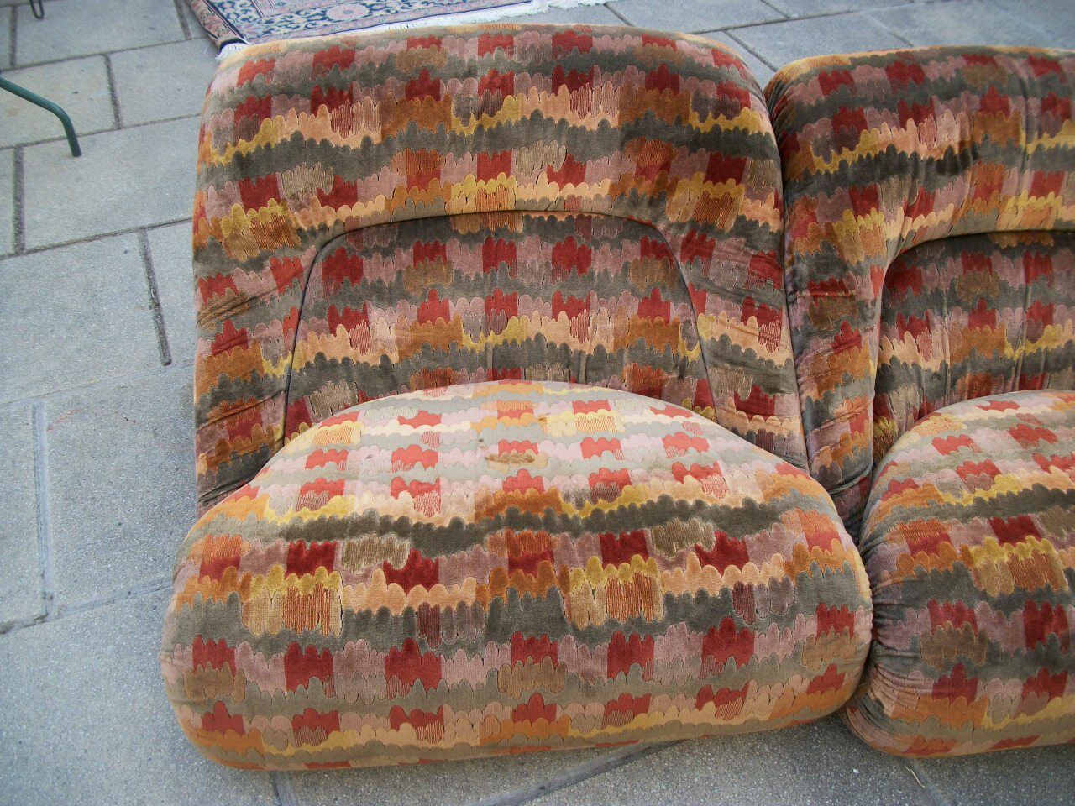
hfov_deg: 56.8
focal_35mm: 32
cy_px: 403
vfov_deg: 44.2
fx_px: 994
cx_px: 538
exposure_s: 1/100
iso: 80
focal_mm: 5.7
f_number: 2.9
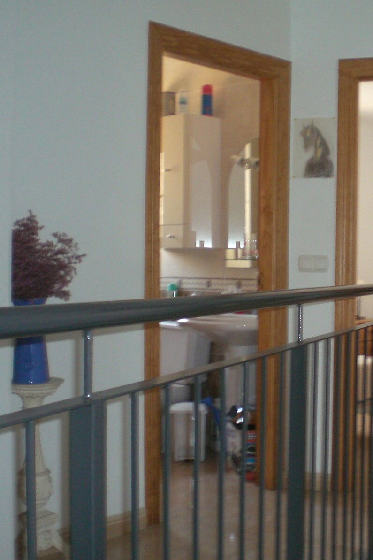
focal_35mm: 53
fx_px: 824
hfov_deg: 24.6
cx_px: 352
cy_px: 281
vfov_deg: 37.5
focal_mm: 6.3
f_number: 3.1
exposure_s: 1/30
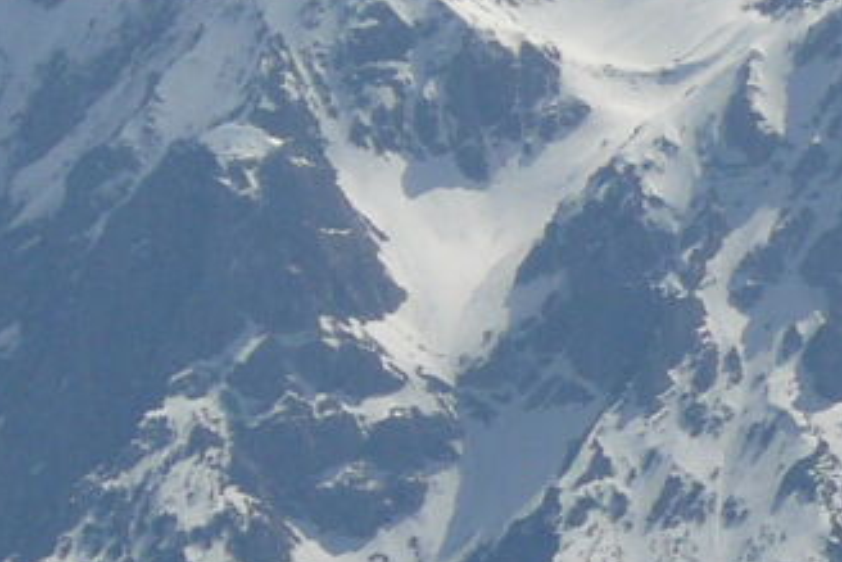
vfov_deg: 1.2
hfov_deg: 1.8
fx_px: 26931
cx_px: 1712
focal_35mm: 1151
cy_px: 280
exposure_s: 1/640
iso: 100
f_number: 8
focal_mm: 41.9
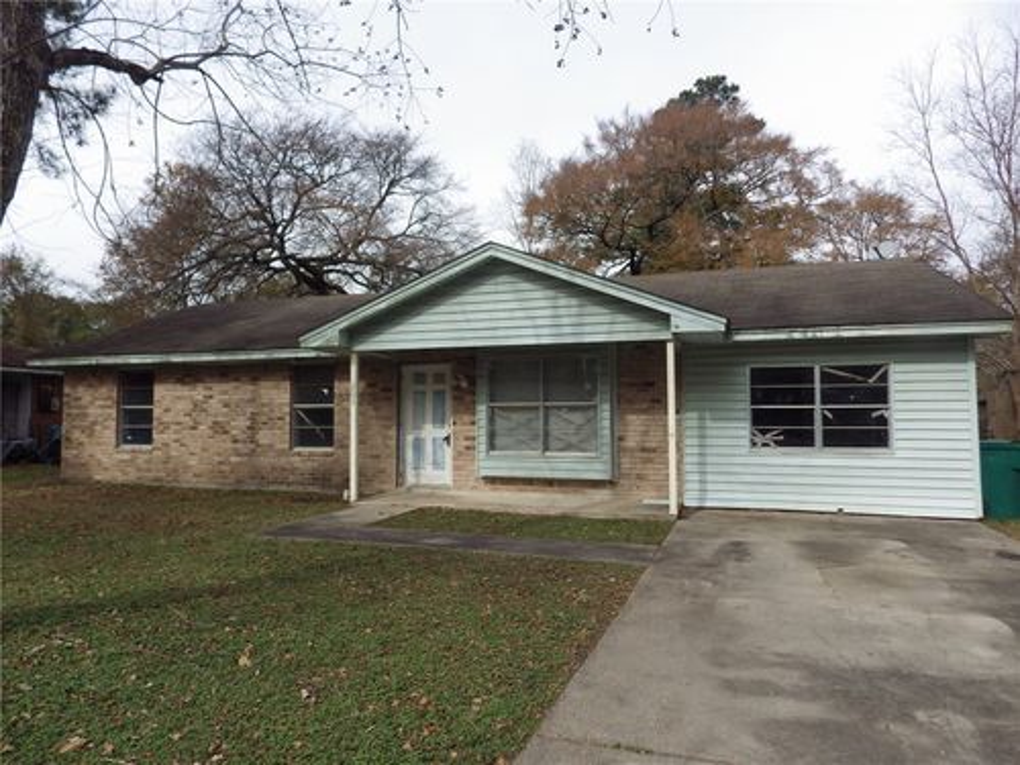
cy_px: 382
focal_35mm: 22
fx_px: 648
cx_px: 510
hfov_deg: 76.4
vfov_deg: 61.1
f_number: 3.1
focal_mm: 4
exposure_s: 1/1000
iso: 100
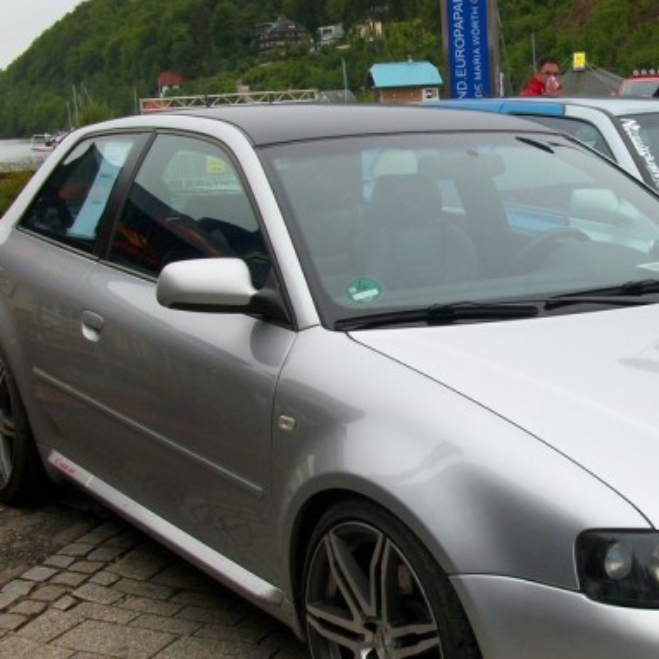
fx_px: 1357
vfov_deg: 27.2
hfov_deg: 26.8
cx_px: 519
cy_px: 409
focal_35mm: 63
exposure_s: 1/332
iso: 80
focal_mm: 5.7
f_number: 2.9
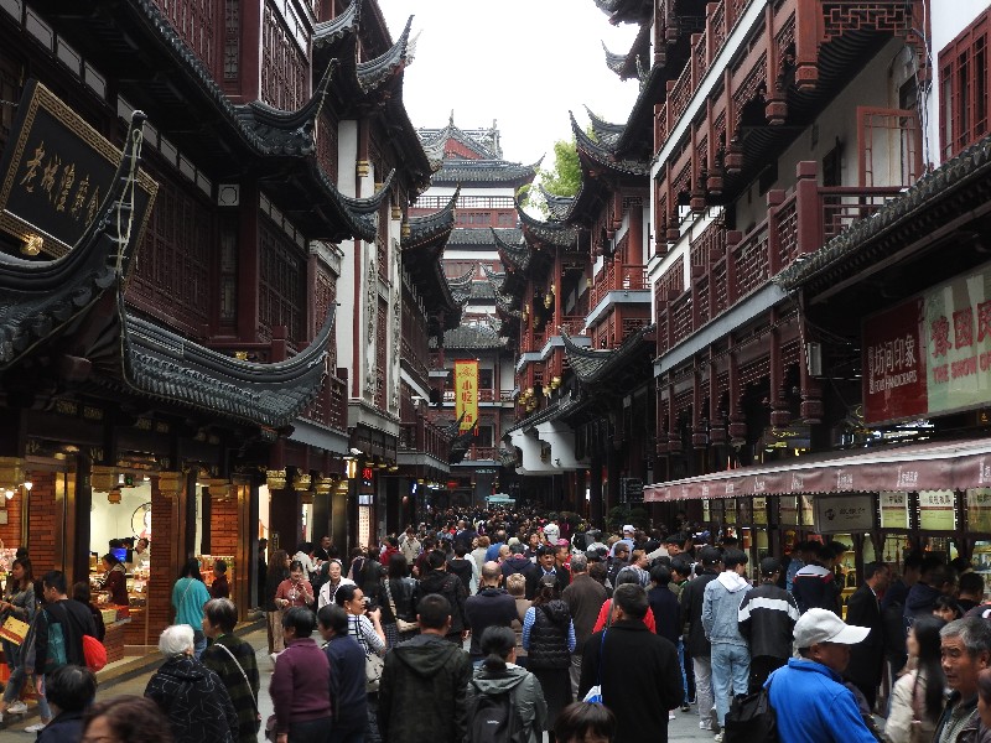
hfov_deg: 34.9
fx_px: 1575
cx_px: 496
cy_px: 372
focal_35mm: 55
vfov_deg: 26.6
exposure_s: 1/30
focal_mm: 9.9
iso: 125
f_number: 4
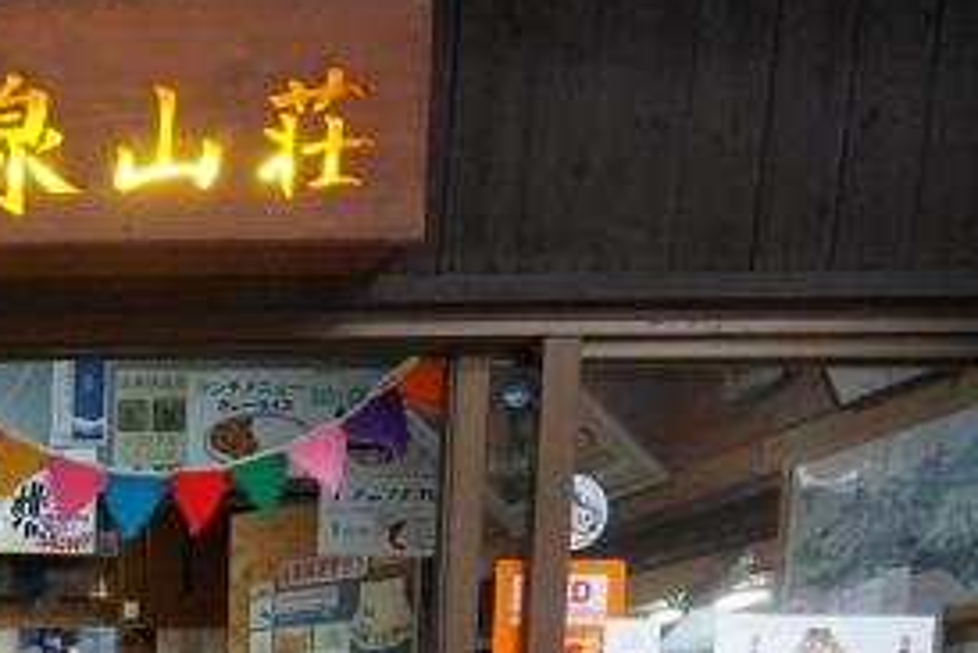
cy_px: 1088
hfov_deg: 29.2
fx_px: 1522
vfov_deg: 19.6
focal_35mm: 56
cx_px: -278
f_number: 8
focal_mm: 10
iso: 3200
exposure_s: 1/60
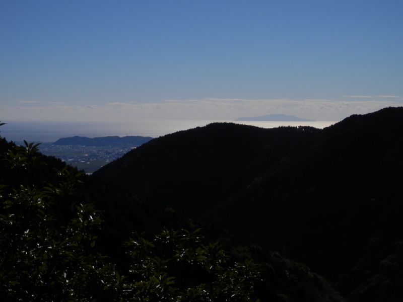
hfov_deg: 32.2
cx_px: 202
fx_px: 699
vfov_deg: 24.4
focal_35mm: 60
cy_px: 151
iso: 80
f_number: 12
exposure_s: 1/400
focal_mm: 10.8
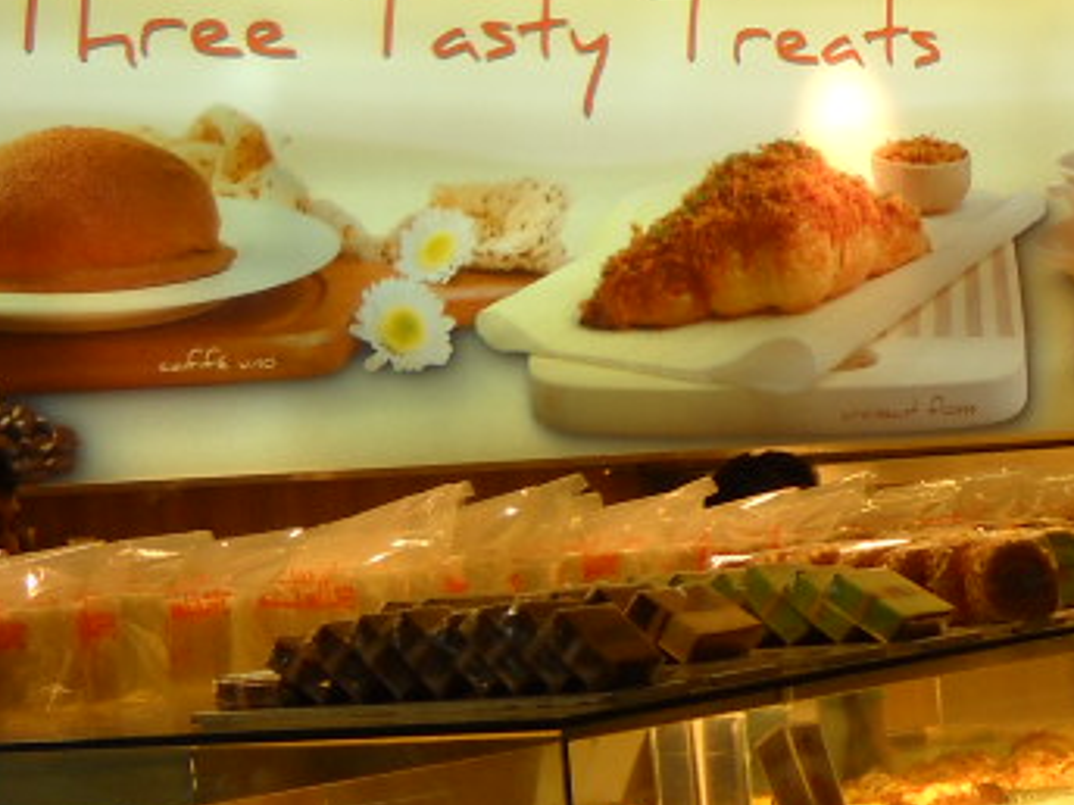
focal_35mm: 122
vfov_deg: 12.1
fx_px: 3785
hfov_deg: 15.1
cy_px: 175
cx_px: 1561
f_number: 3.1
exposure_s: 1/60
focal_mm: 6.72
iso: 91
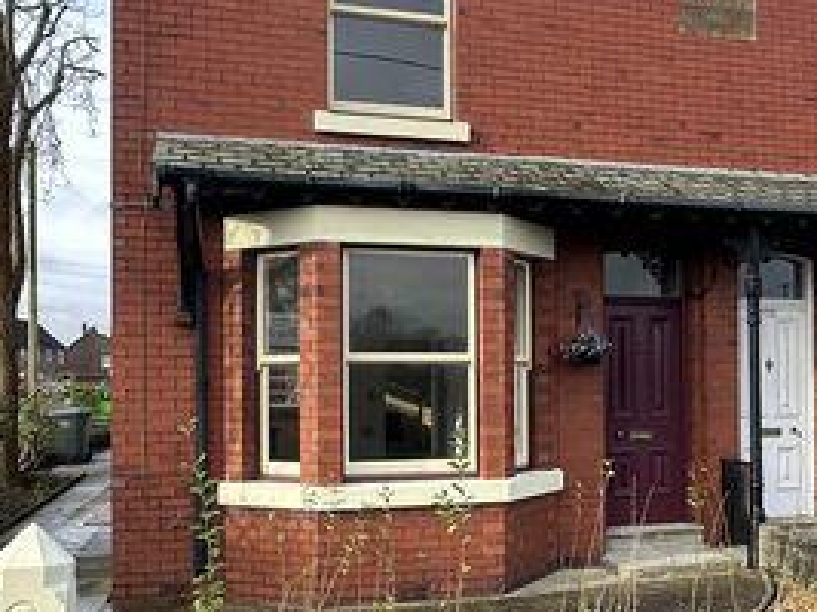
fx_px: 991
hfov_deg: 43.9
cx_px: 569
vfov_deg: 34.2
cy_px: 370
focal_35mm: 42
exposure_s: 1/387
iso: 40
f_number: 2.2
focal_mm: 2.22
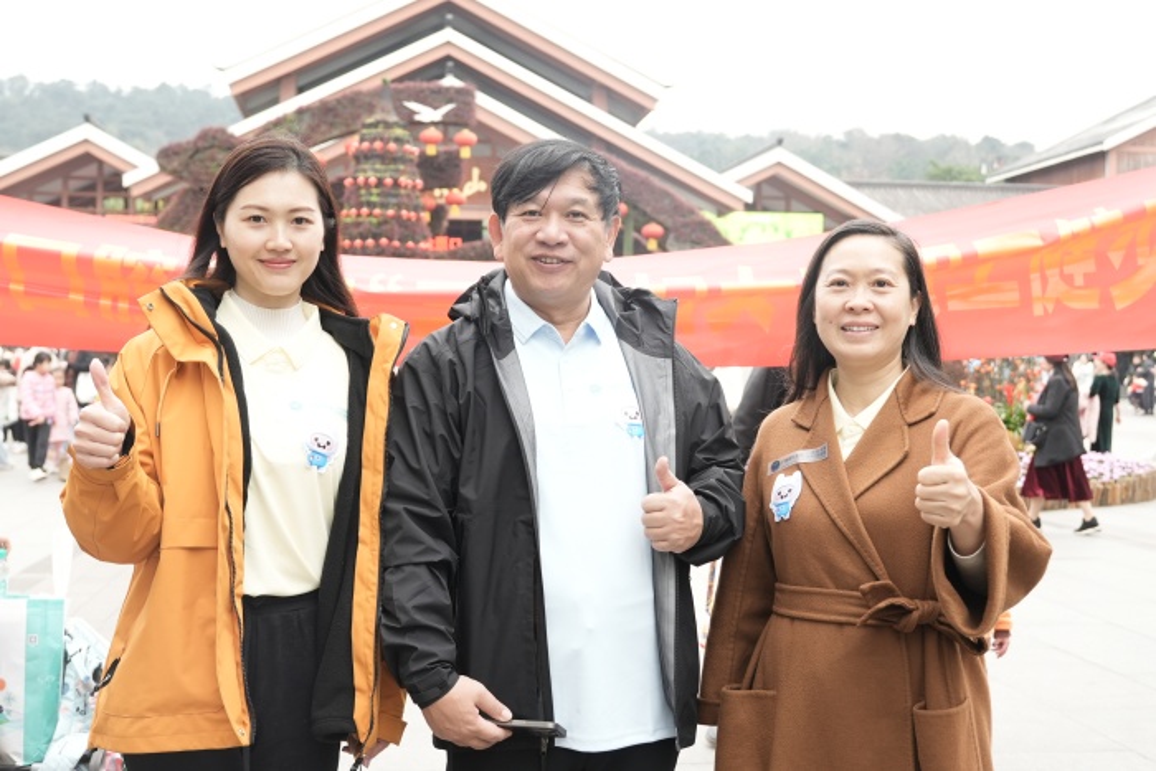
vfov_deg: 29.9
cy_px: 386
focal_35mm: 45
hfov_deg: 43.6
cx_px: 578
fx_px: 1445
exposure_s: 1/200
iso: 400
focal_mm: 30
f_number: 4
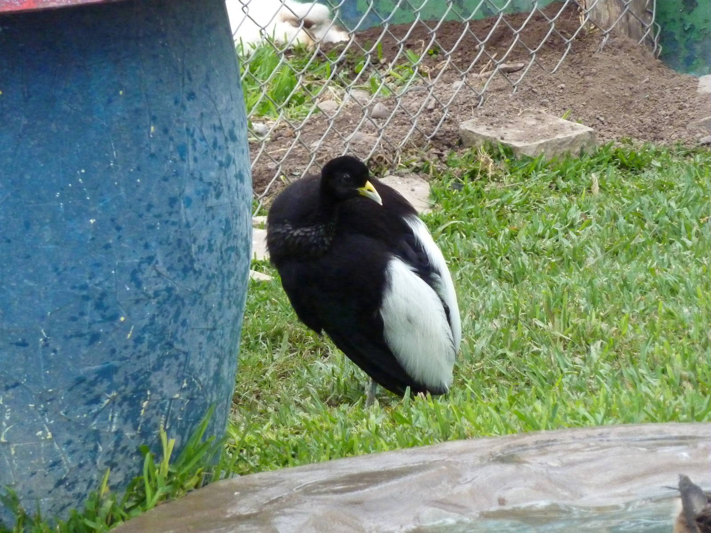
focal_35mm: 300
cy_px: 266
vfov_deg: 5.0
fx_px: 6162
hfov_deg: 6.6
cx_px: 356
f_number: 4.9
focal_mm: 49.2
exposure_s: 1/200
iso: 800
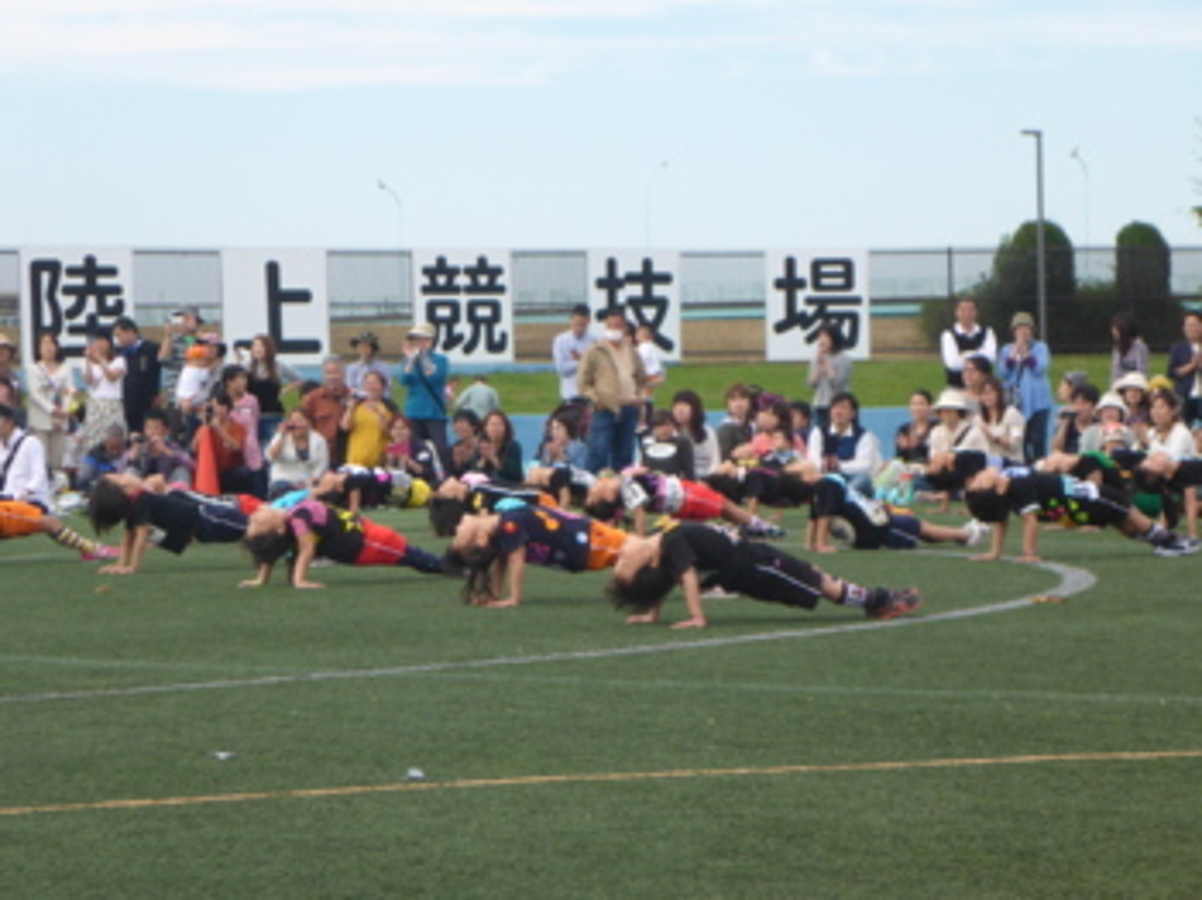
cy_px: 450
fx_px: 4893
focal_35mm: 141
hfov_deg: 14.0
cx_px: 601
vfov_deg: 10.5
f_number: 5.9
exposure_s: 1/200
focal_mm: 22.8
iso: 100
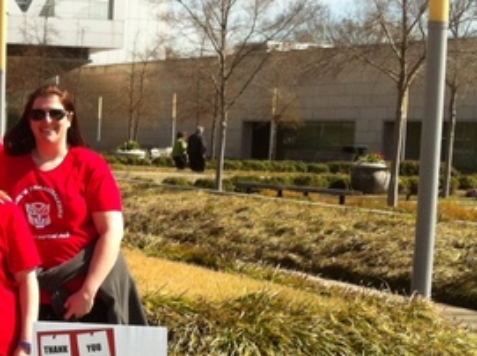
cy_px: 224
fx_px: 1279
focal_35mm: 93
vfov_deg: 15.8
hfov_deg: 19.7
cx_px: -121
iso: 80
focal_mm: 3.85
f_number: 2.8
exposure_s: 1/1207
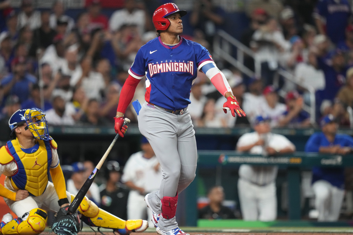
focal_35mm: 400
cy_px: 118
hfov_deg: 5.2
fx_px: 3923
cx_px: 176
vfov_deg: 3.4
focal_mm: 400
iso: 4000
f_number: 3.2
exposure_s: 1/2000
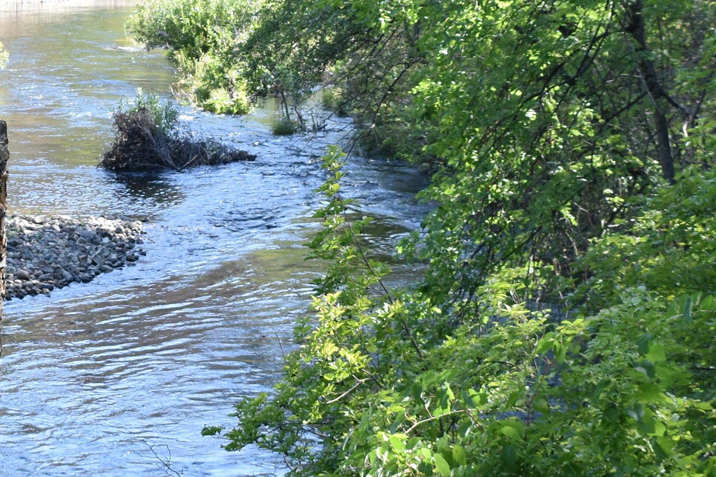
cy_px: 148
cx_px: 177
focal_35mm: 133
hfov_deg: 15.3
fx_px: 2645
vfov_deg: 10.3
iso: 360
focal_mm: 28
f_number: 5.6
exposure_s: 1/250
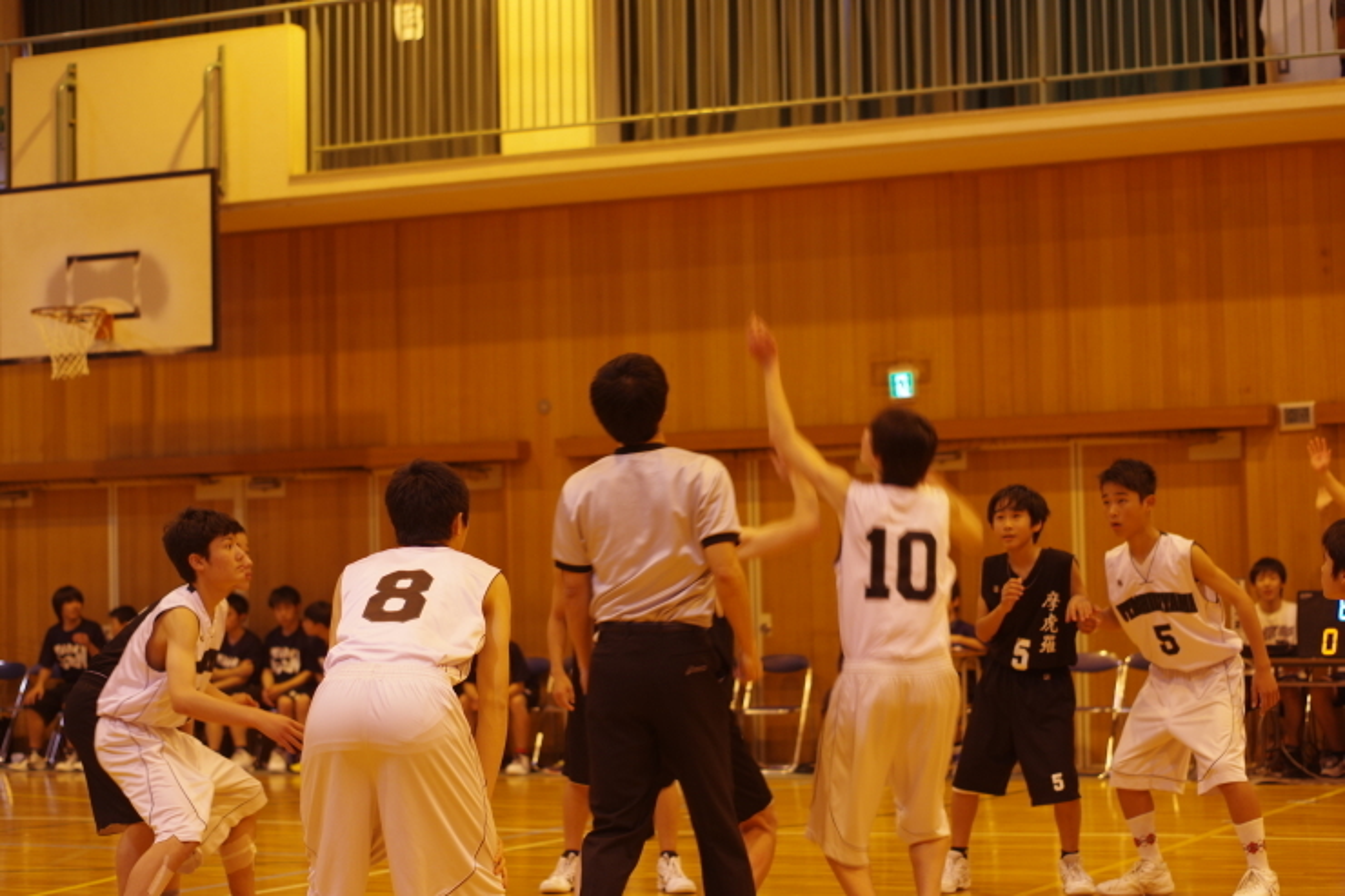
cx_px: 672
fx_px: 2801
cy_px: 448
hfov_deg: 27.0
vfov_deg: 18.2
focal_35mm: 75
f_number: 2.5
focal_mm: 50
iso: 400
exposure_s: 1/60
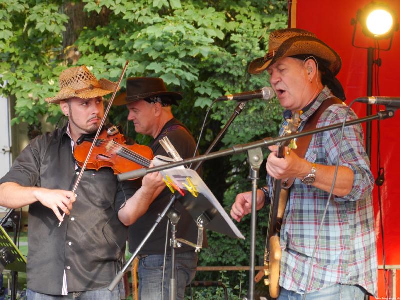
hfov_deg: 18.2
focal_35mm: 108
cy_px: 150
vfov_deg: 13.7
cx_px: 200
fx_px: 1248
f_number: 5.6
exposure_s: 1/125
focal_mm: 54
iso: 1000
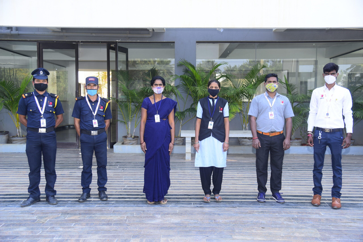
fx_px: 353
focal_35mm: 35
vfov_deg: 37.9
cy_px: 121
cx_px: 182
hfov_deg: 54.4
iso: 200
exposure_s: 1/160
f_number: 4
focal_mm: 35
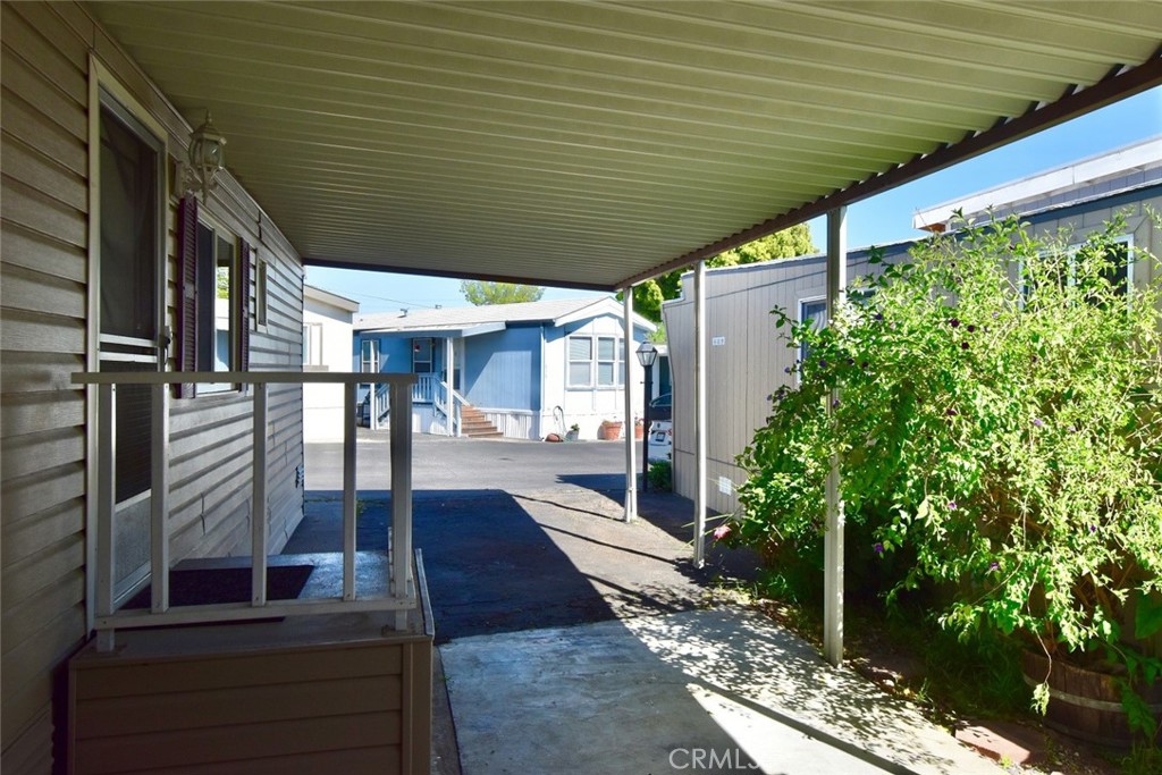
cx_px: 581
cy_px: 388
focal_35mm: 24
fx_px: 775
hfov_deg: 73.7
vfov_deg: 53.1
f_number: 10
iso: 400
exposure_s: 1/320
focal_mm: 16
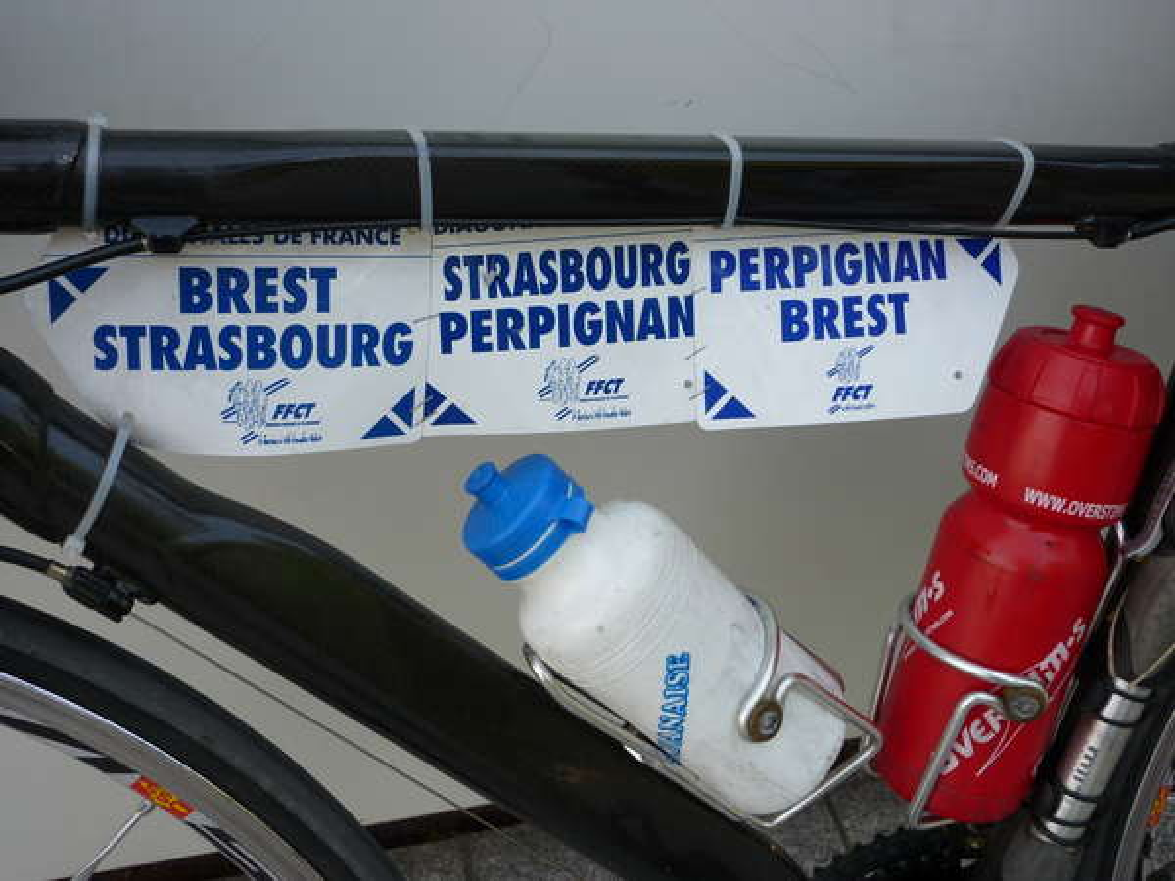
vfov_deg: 36.0
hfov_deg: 46.8
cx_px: 588
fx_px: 1358
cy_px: 440
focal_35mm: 40
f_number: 3.6
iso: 80
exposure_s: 1/80
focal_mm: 6.5
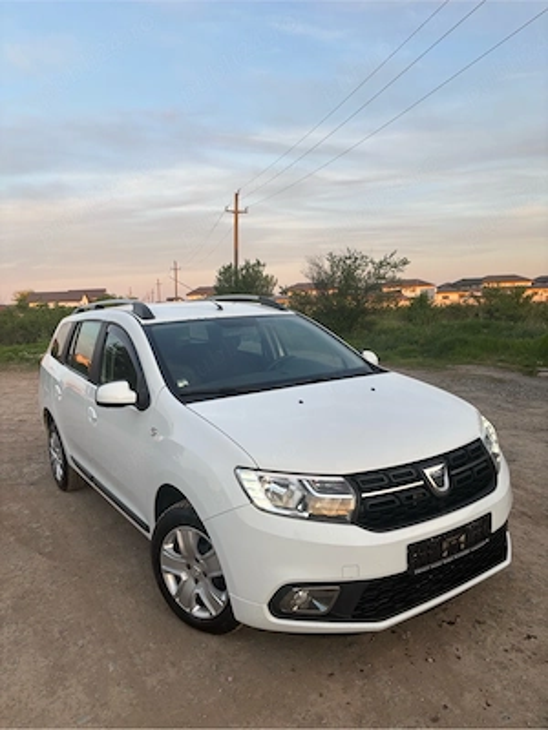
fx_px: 549
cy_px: 365
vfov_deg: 67.3
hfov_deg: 53.1
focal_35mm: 26
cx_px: 274
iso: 40
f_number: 1.6
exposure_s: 1/176
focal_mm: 5.96
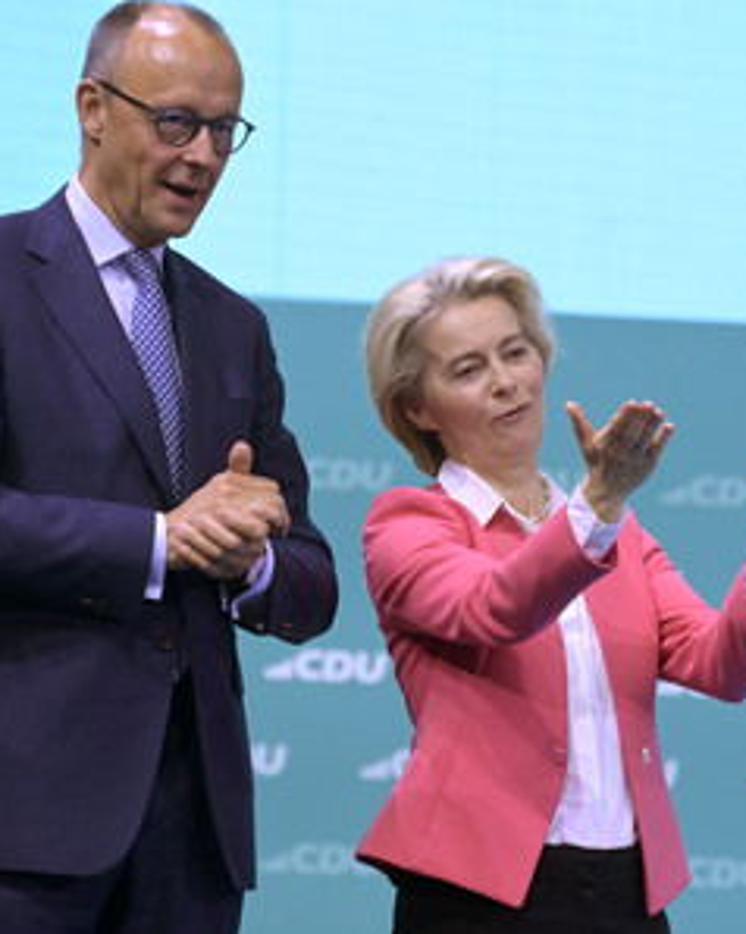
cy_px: 467
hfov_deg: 5.4
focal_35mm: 284
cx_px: 296
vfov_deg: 6.8
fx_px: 7846
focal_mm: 200
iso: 8000
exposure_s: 1/500
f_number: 5.6
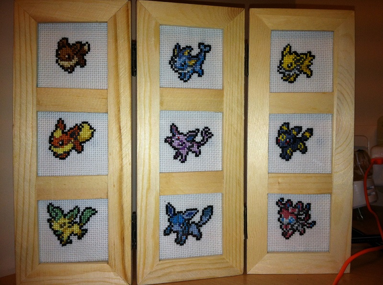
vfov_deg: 40.5
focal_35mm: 35
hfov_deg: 52.7
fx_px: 386
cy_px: 142
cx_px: 192
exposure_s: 1/75
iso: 80
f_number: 2.8
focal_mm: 3.85
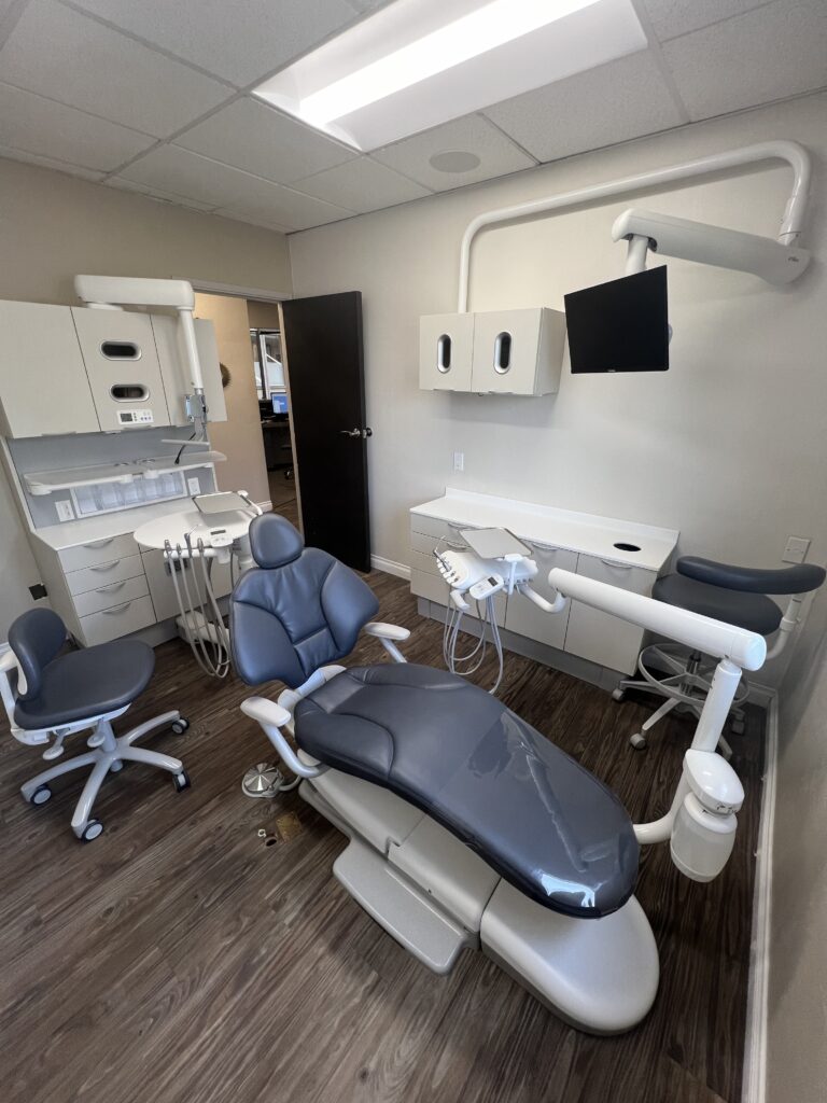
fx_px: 414
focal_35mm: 13
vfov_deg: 106.2
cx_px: 414
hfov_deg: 89.9
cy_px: 552
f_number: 1.8
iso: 100
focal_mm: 1.57
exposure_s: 1/120
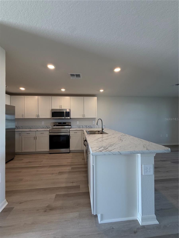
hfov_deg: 85.7
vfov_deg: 102.1
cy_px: 119
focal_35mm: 14
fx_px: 97
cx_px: 90
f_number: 2.2
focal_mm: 2.22
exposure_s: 1/120
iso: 160
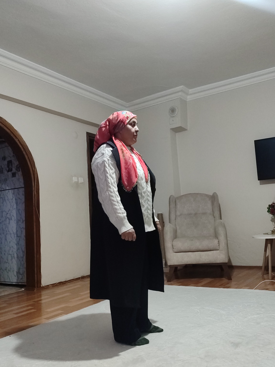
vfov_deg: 69.4
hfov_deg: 54.9
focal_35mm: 25
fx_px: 265
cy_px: 184
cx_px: 138
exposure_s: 1/20
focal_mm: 5.95
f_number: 1.89
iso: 921
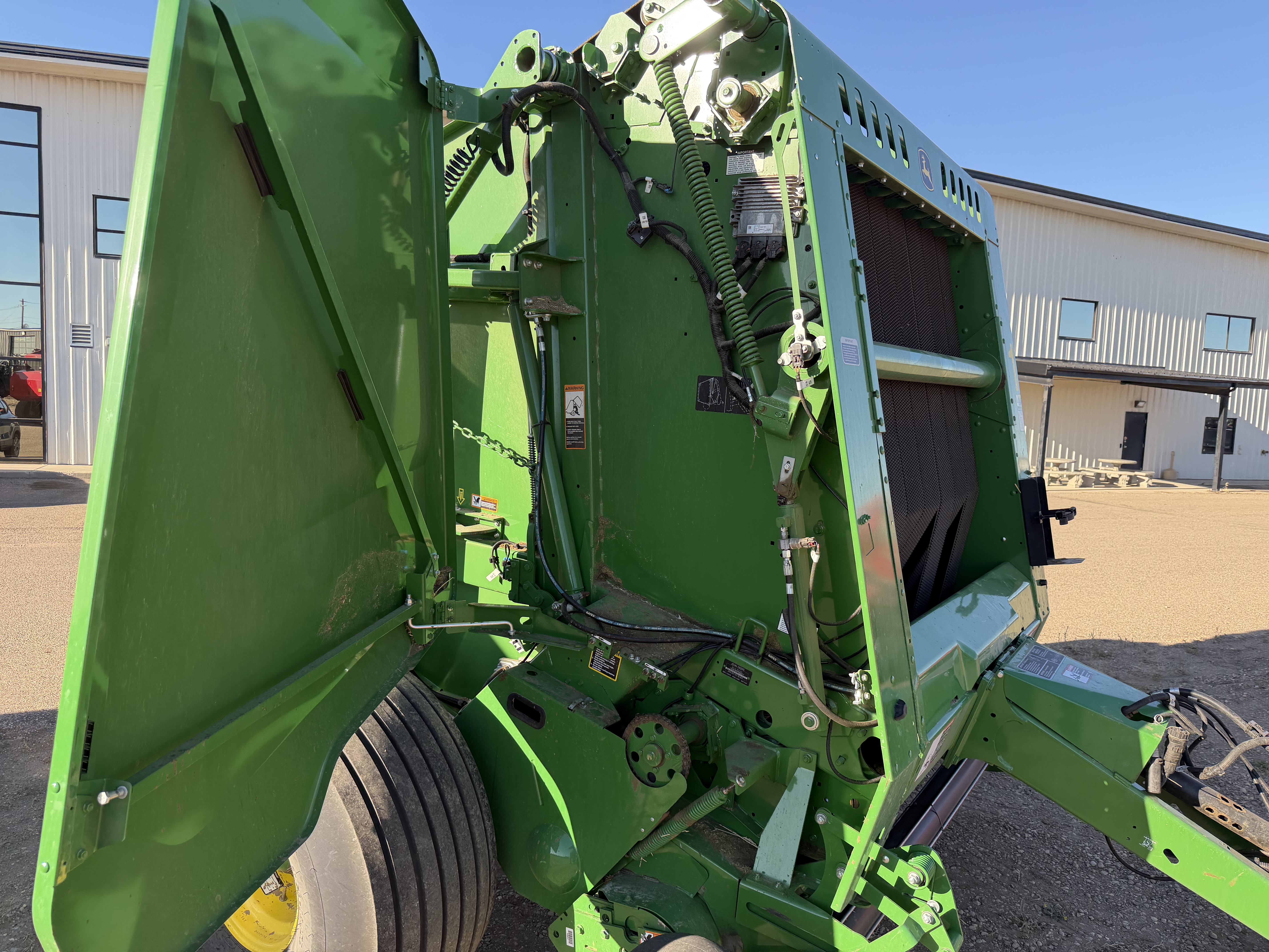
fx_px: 880
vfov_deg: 56.8
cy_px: 476
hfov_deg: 71.6
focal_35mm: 24
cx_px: 634
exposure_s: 1/1230
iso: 100
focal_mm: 6.76
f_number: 1.78
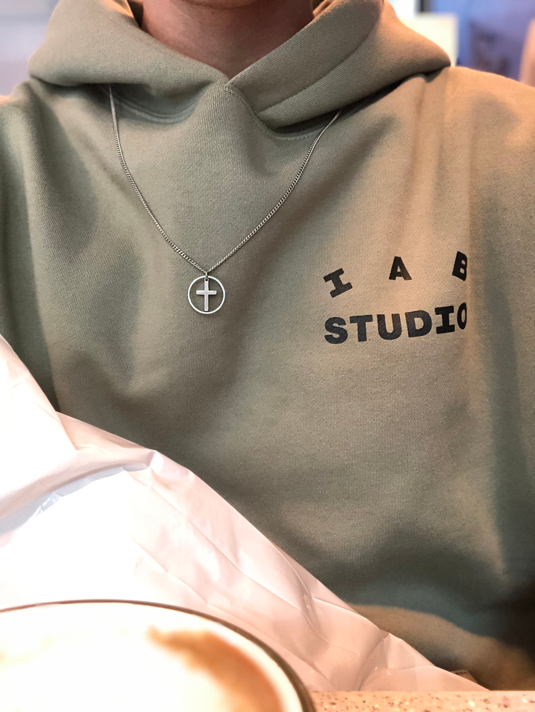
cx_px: 268
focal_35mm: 32
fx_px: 659
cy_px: 356
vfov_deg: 56.8
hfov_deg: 44.2
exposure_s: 1/17
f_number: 2.2
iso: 160
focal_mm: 2.87
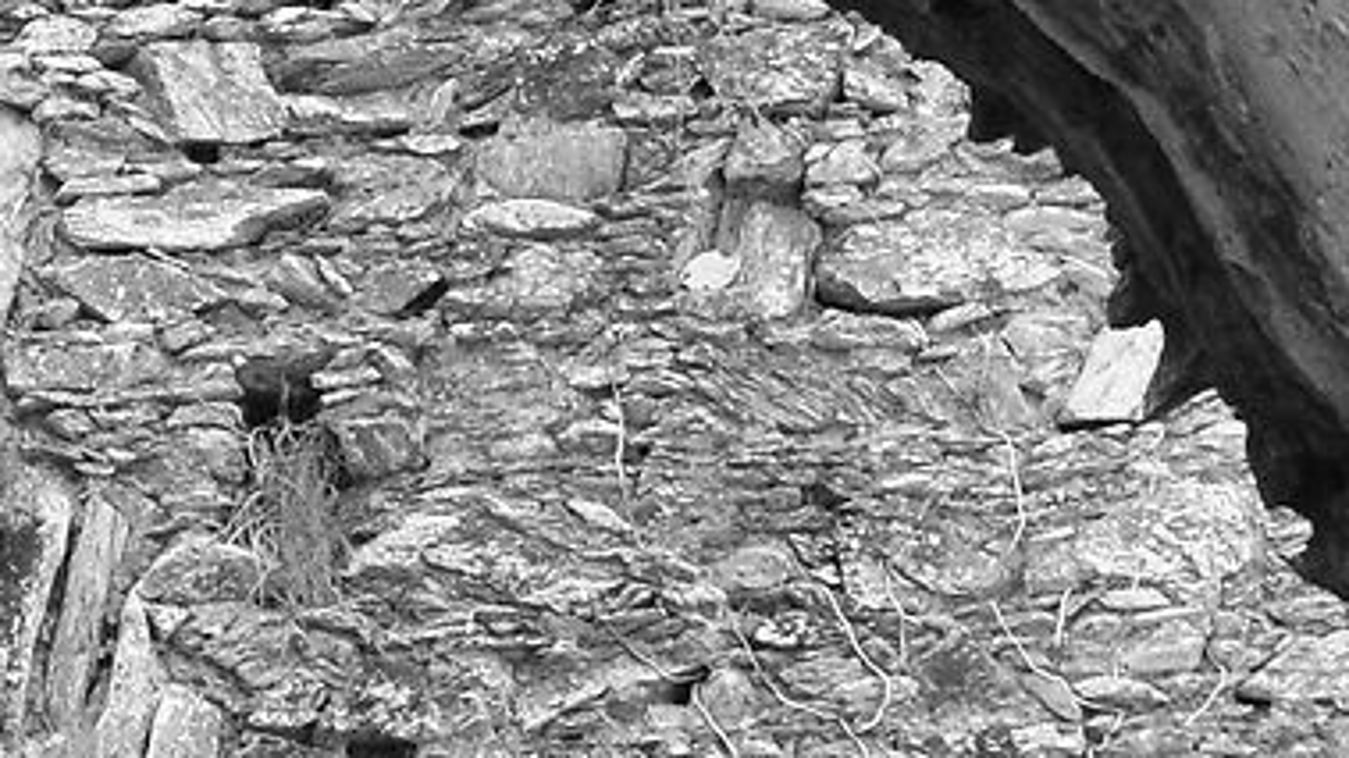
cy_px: -4
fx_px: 12457
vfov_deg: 3.5
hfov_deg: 6.1
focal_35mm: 348
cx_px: -495
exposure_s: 1/60
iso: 800
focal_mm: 35
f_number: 8
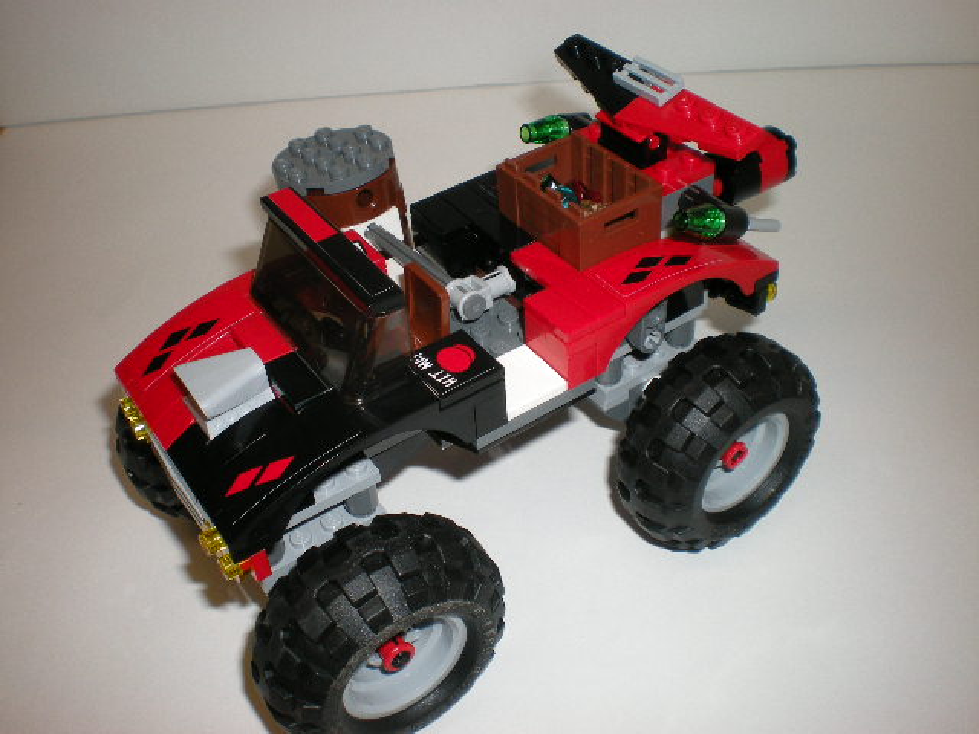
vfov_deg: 37.7
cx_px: 490
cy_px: 367
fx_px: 1075
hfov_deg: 49.0
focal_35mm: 38
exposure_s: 1/60
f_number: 4.6
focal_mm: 6.3
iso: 64
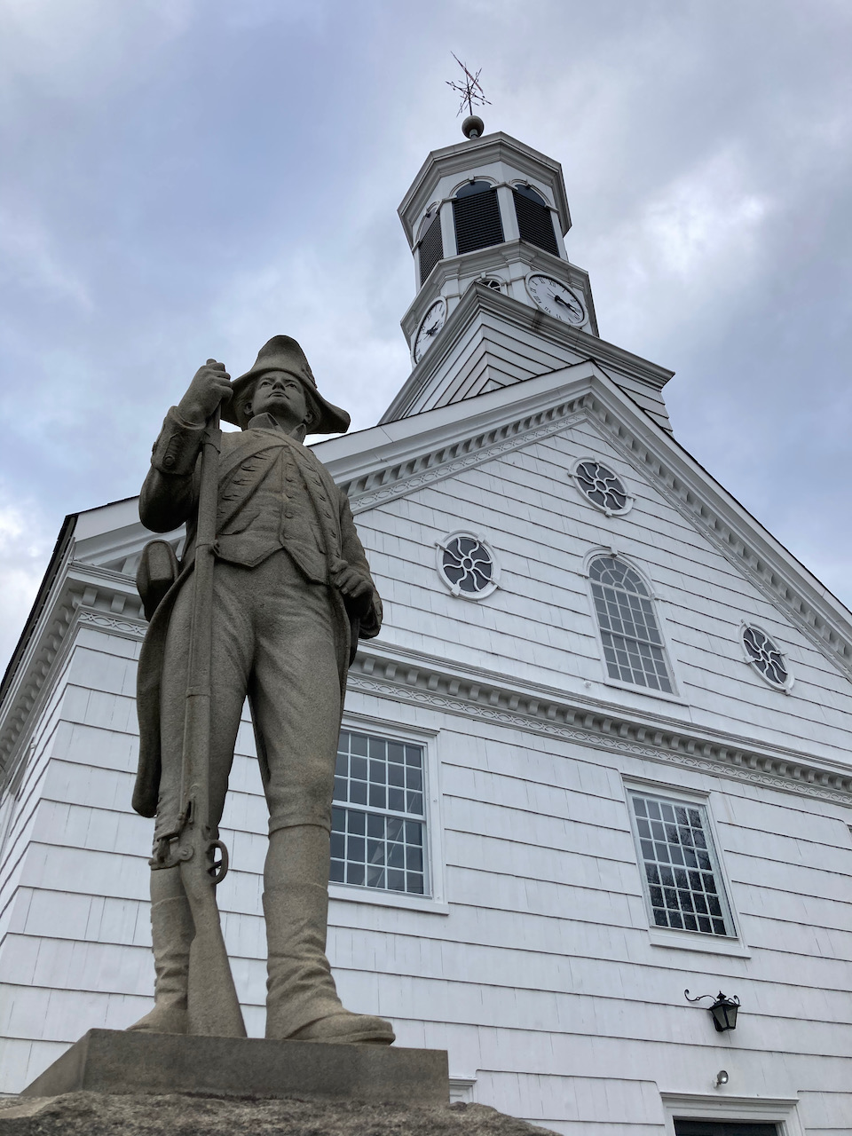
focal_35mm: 28
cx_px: 426
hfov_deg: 49.7
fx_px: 919
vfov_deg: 63.4
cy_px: 568
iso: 20
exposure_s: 1/657
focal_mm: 3.99
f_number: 1.8
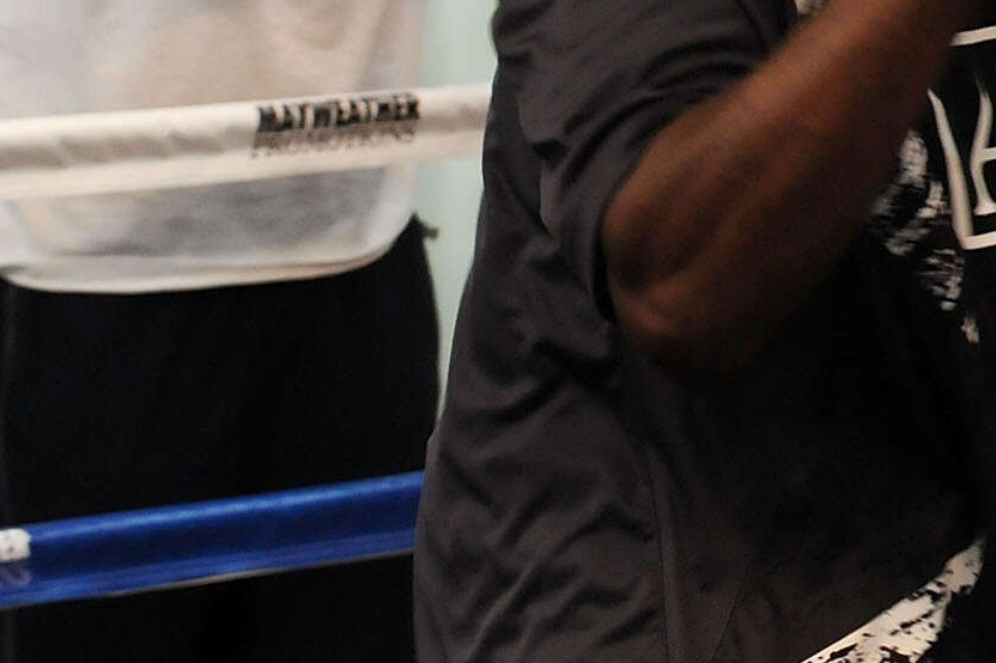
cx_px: 1563
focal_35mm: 310
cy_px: -54
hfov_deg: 6.5
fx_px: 8573
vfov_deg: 4.4
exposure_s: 1/125
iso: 2000
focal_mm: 86
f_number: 6.3
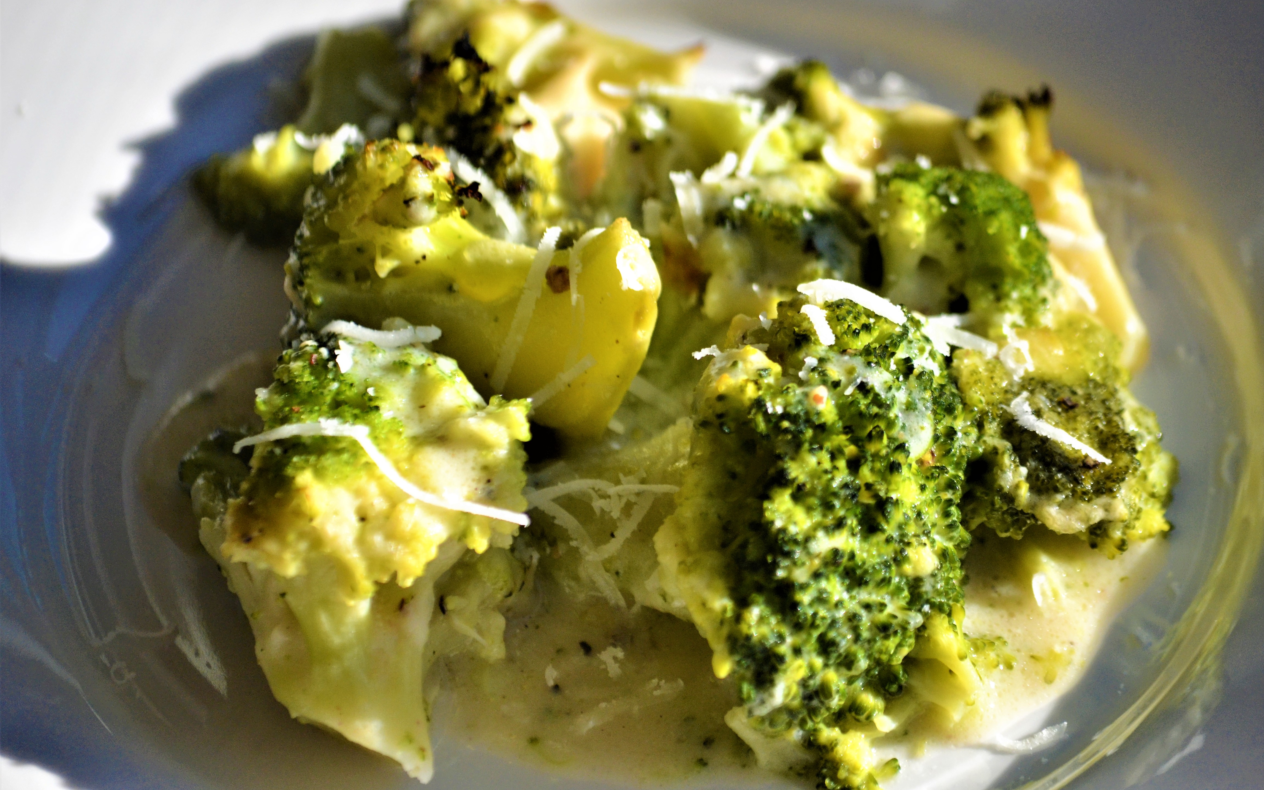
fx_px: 7665
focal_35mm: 223
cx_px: 634
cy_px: 373
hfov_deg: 9.4
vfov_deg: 5.9
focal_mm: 145
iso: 1100
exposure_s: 1/500
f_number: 5
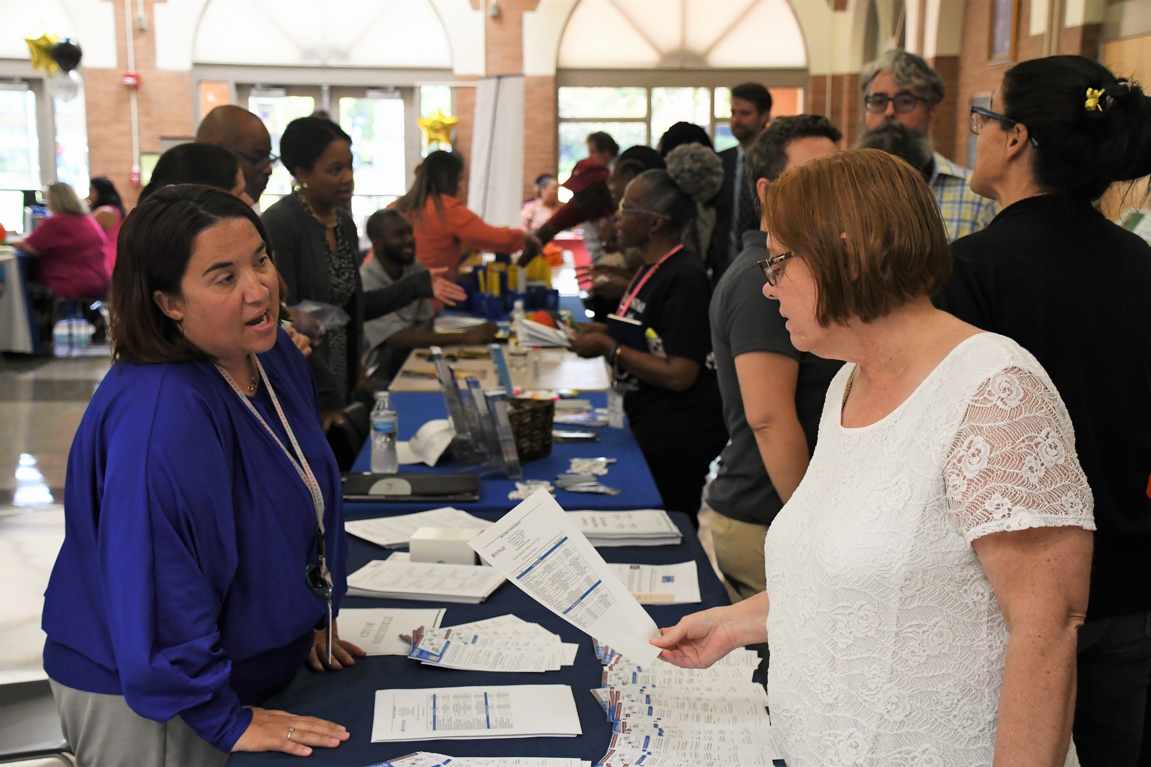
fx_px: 1679
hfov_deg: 37.9
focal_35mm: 52
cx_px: 576
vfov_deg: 25.8
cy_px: 384
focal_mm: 35
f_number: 4.2
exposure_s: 1/500
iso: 3200
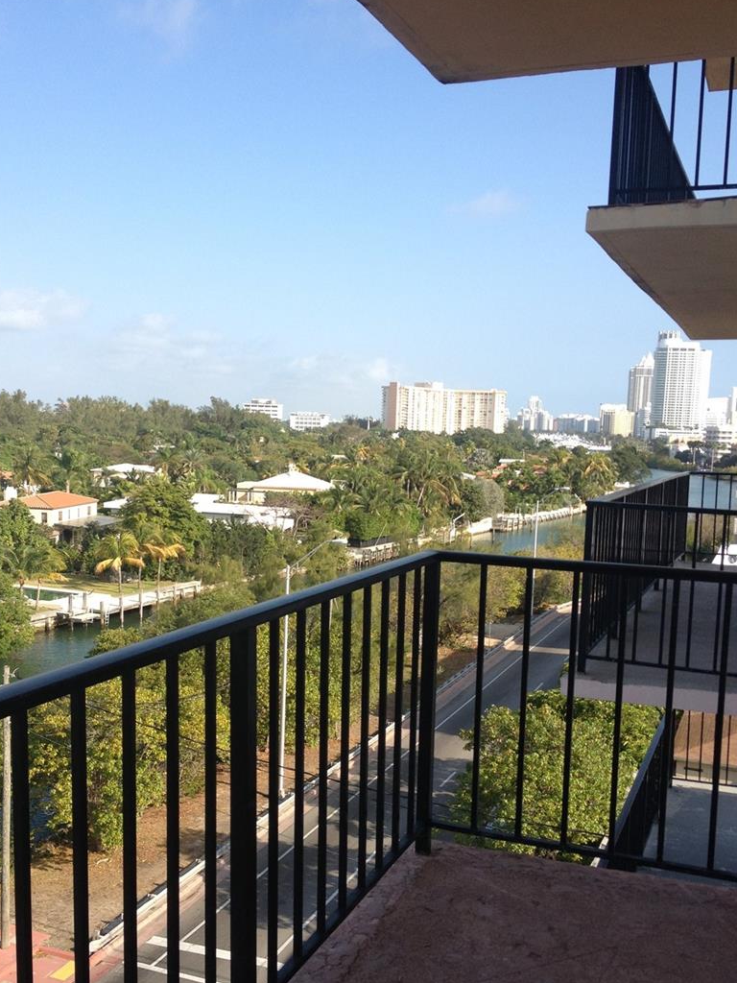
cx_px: 325
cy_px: 563
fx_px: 1164
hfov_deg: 35.1
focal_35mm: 41
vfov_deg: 45.6
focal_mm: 4.28
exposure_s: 1/863
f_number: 2.4
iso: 50
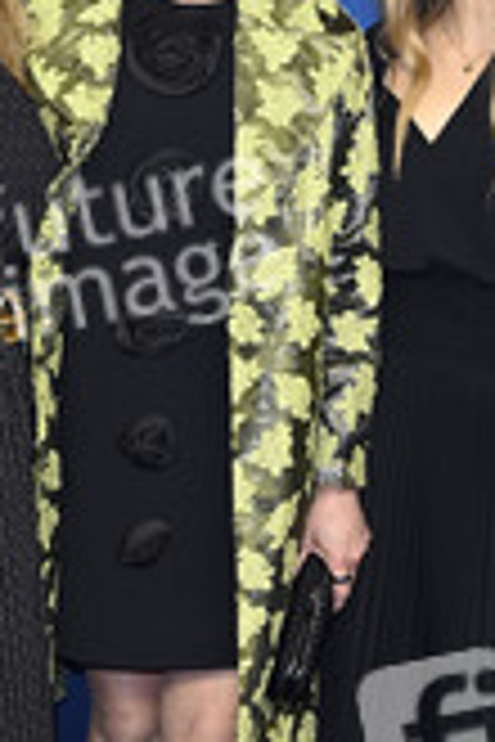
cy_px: 490
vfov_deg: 20.0
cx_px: 180
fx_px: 2104
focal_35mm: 102
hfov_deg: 13.4
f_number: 5
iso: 1000
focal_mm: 42
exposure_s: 1/200
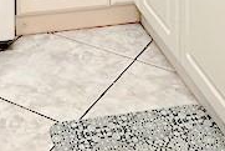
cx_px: 36
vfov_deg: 10.3
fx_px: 644
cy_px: -275
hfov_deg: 19.5
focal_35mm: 103
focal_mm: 2.22
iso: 200
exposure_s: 1/60
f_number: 2.2
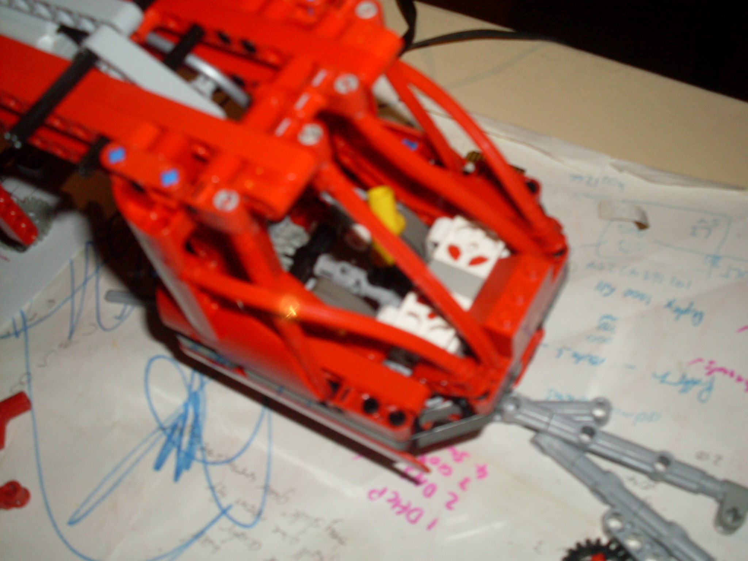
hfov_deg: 38.9
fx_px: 1059
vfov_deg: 29.7
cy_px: 280
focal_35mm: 49
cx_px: 374
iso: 100
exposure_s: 1/45
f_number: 3.1
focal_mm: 8.1
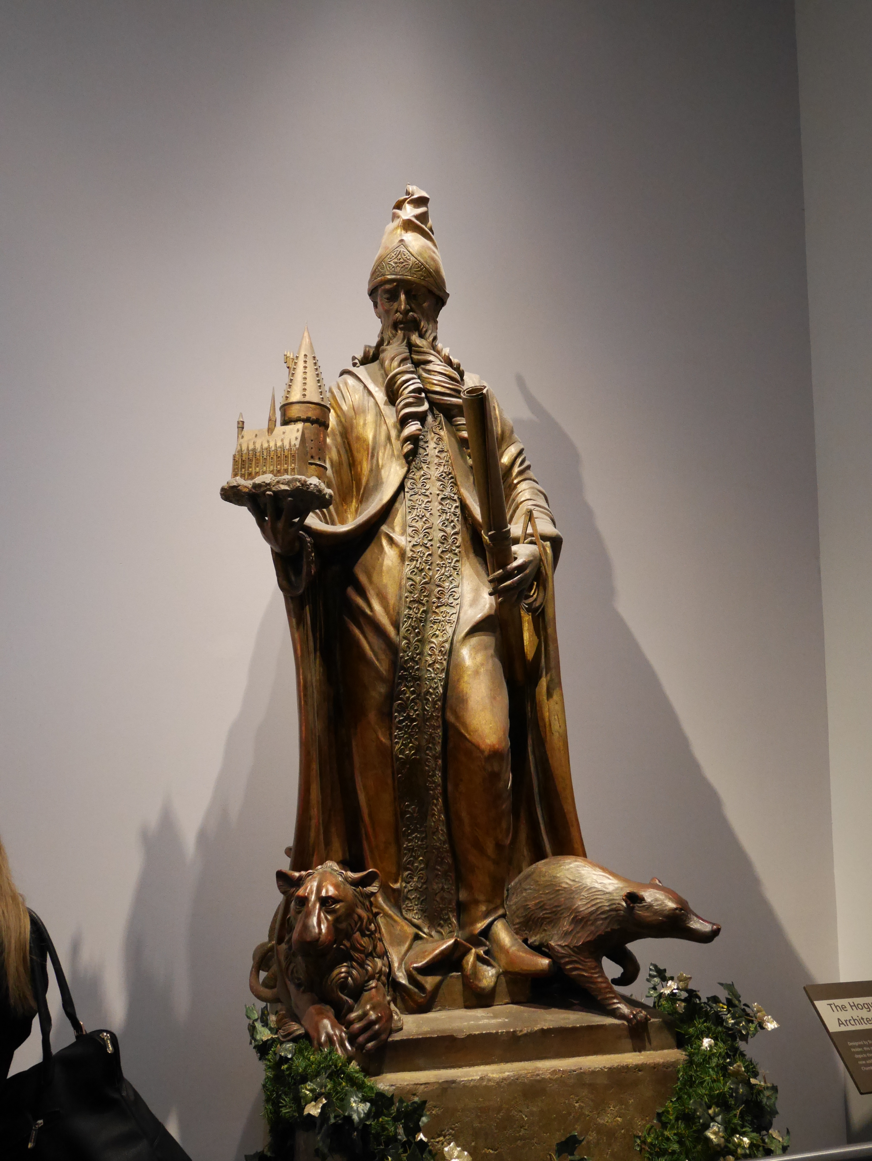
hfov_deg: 44.2
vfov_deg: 56.8
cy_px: 580
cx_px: 436
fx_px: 1074
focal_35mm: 32
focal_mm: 16
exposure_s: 1/60
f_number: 3.9
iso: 2500
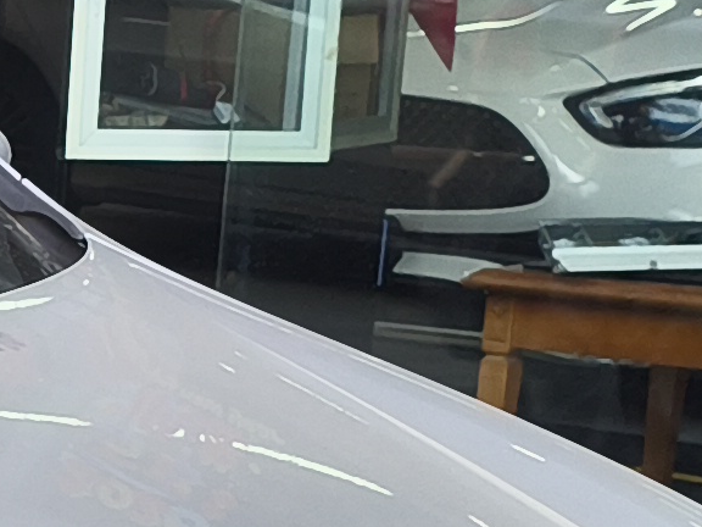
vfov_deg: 7.8
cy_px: 948
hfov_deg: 9.8
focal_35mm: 185
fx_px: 3752
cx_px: -810
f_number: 1.5
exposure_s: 1/582
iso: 50
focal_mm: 4.94
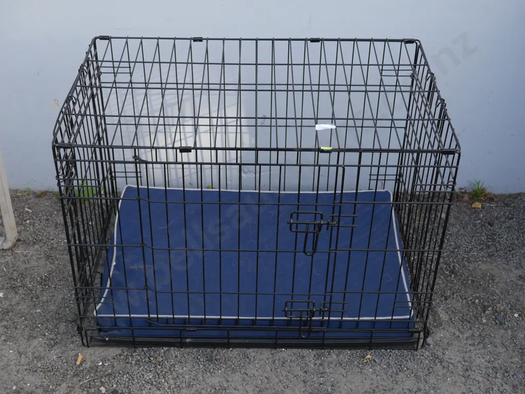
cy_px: 197
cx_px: 262
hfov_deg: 36.8
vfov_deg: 28.1
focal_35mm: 52
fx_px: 789
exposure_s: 1/125
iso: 200
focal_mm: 26
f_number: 5.6
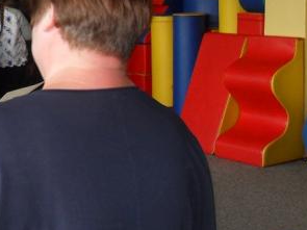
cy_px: 34
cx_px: -41
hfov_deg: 20.8
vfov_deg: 16.4
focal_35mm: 89
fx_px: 789
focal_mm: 6.3
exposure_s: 1/45
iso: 160
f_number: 3.5
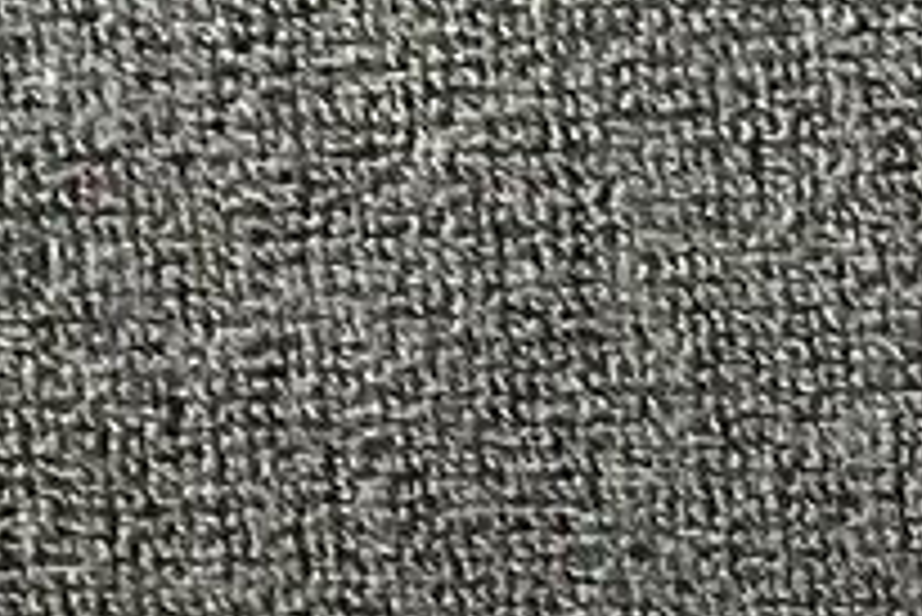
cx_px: 2948
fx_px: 6100
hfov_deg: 7.4
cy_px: 1697
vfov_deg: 5.5
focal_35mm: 238
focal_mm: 3.3
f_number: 2.4
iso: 80
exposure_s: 1/60
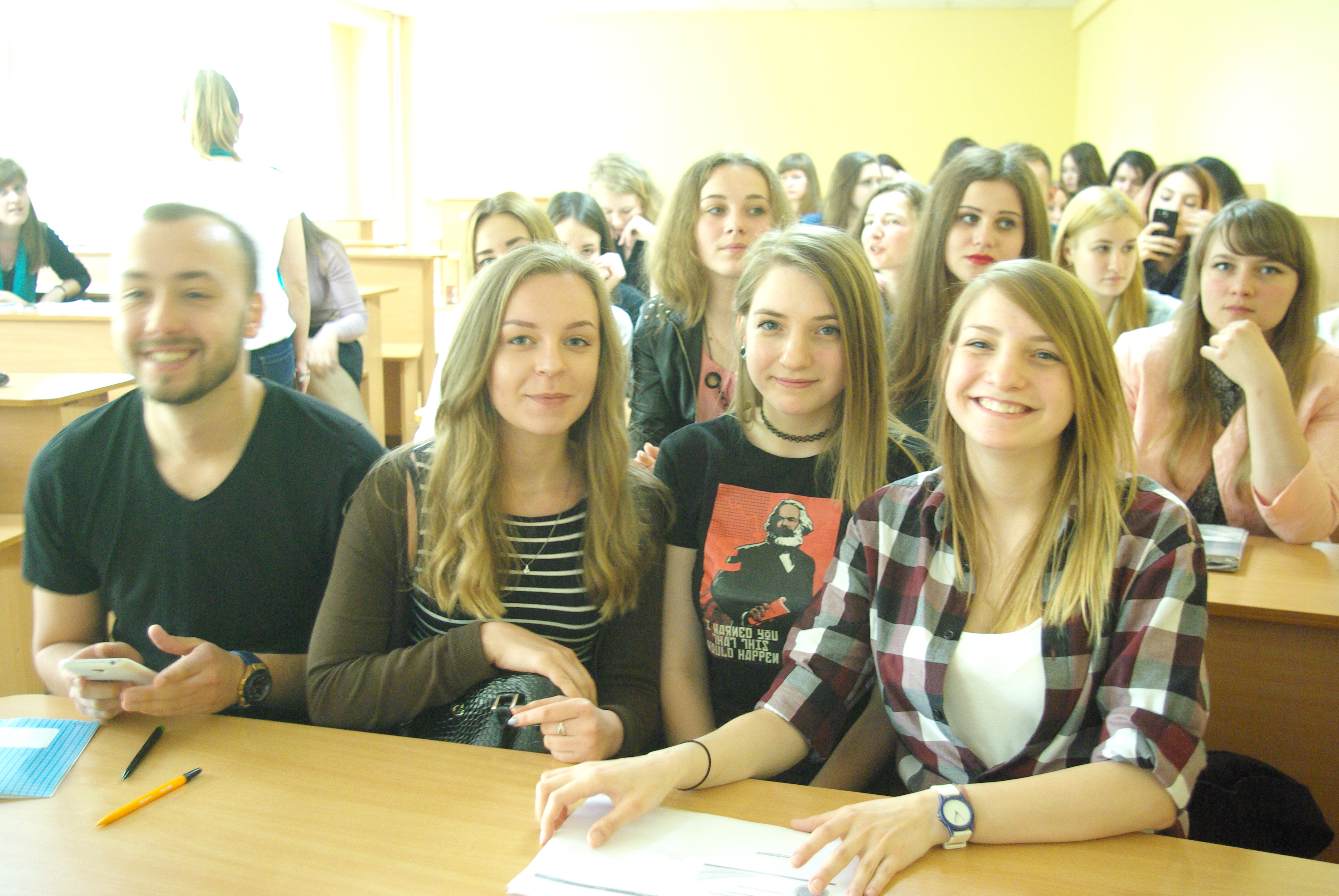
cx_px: 670
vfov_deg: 37.0
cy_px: 448
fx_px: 1341
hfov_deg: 53.1
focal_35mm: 36
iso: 1600
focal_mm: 24
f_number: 4
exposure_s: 1/15
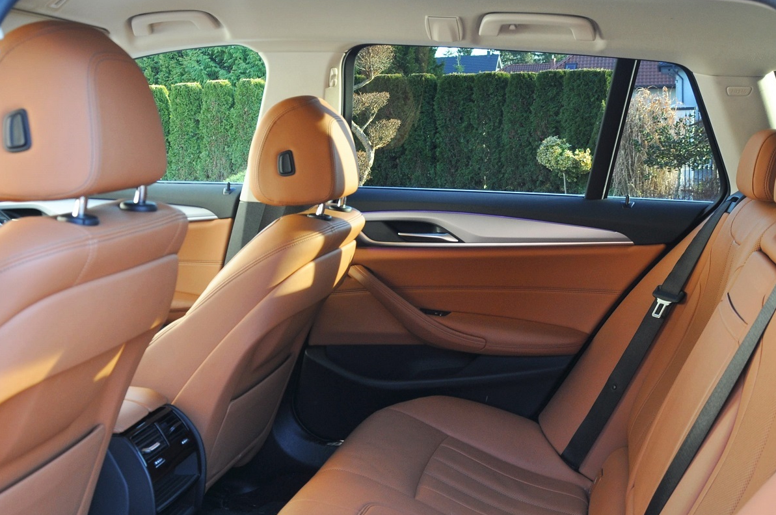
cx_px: 354
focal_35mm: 43
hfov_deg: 45.4
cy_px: 303
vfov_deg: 31.0
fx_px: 926
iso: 250
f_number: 5.6
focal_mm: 18
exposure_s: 1/30
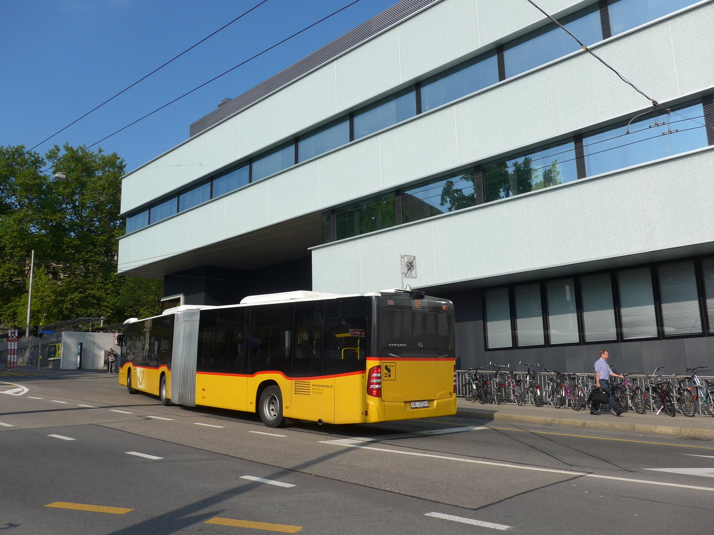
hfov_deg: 61.7
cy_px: 268
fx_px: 598
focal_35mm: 29
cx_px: 357
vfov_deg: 48.2
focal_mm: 6
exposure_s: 1/2000
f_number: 2.8
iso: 80
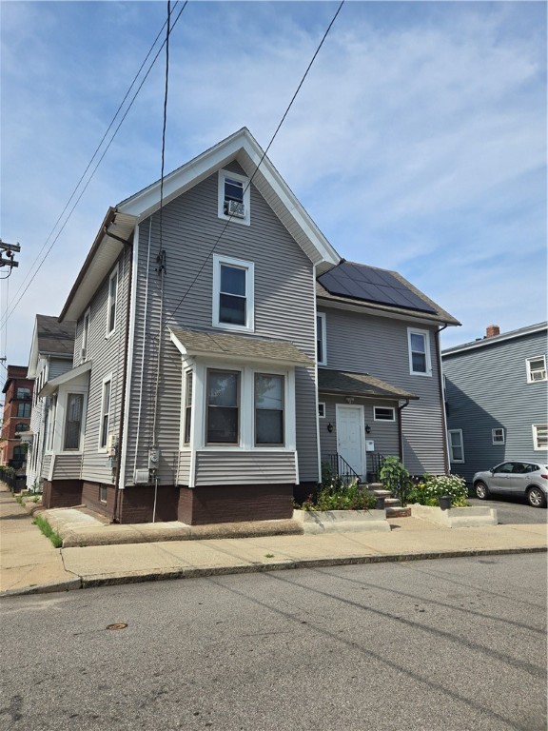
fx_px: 485
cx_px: 274
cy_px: 366
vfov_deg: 73.9
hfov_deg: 58.9
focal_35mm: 23
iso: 25
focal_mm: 5.4
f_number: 1.8
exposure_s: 1/2391
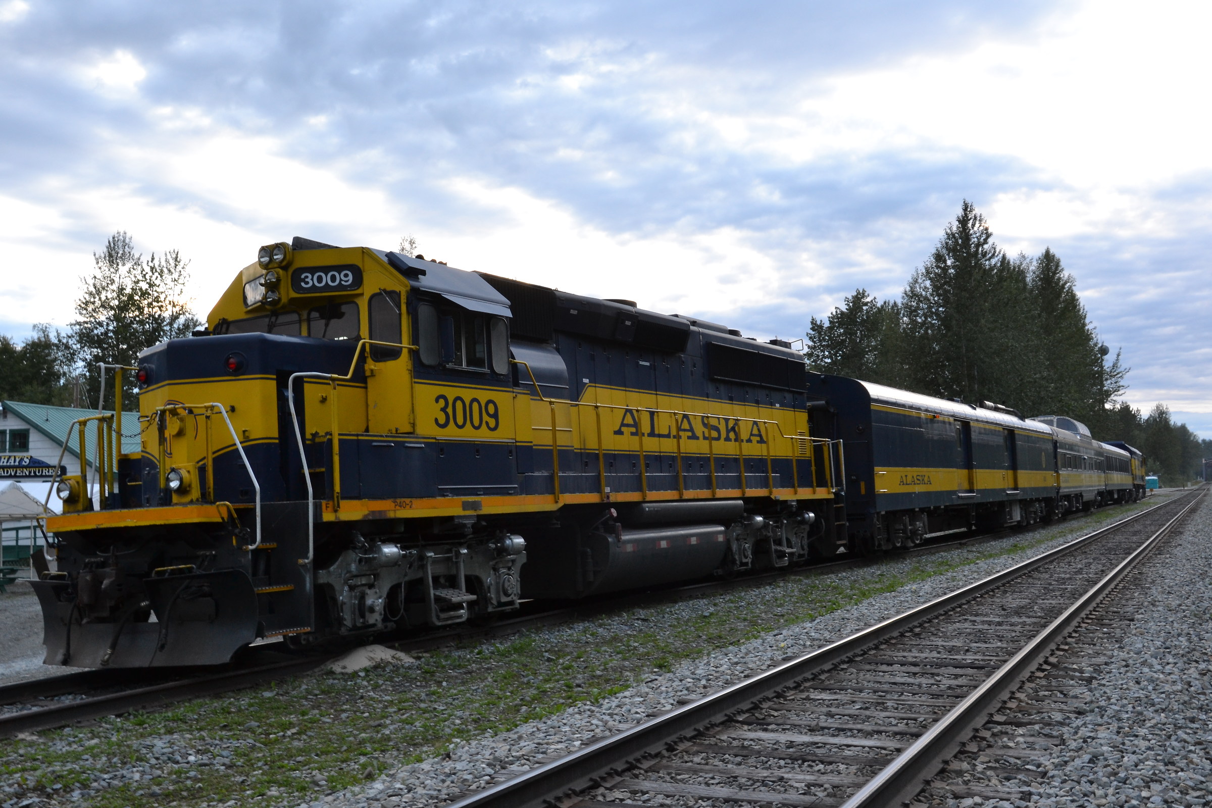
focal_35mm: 38
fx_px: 1262
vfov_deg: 35.5
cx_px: 606
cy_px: 404
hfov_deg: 51.3
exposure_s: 1/8
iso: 400
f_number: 11
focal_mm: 25
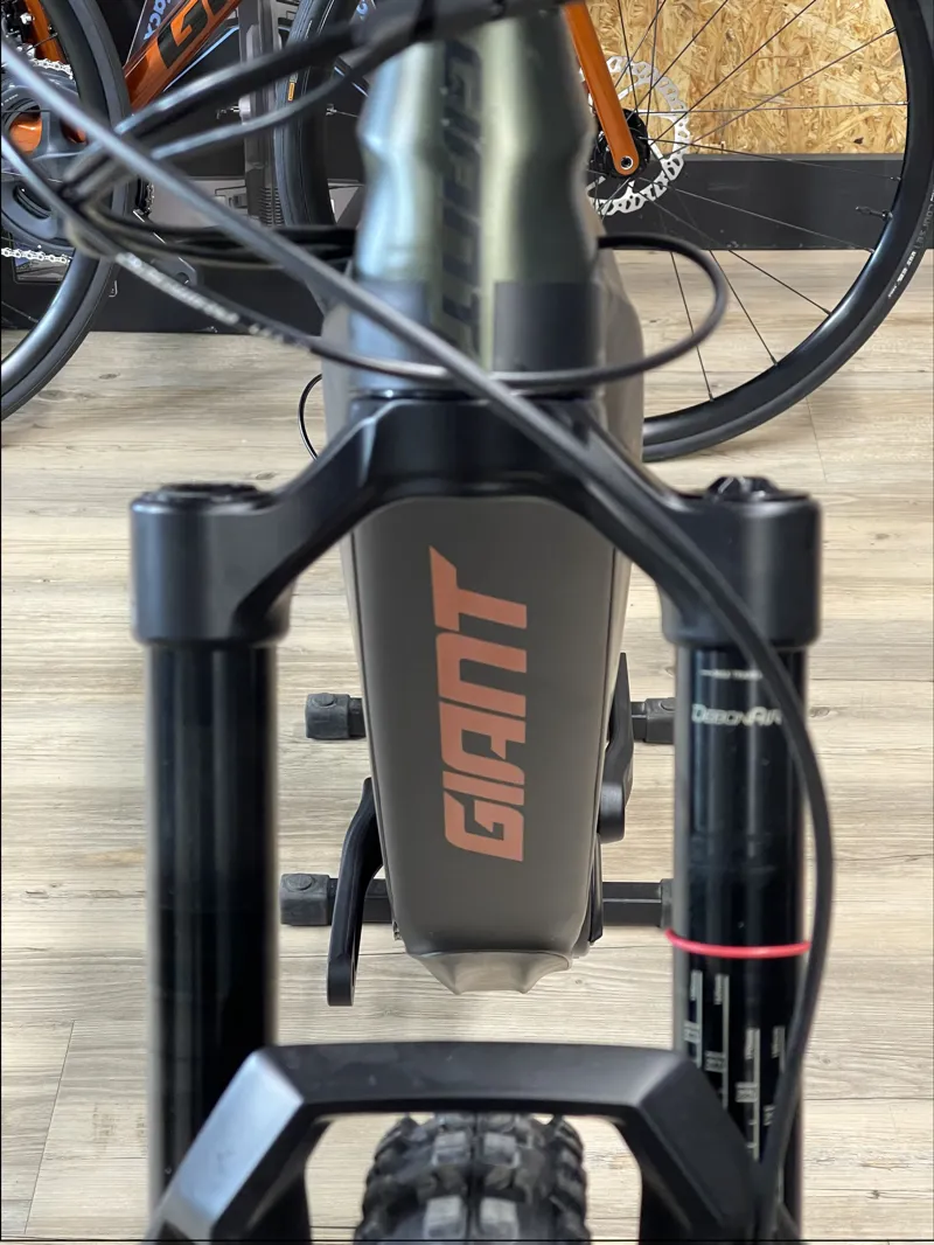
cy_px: 622
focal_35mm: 64
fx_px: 2302
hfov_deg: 22.9
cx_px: 467
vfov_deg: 30.3
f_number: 2.2
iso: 320
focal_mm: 7.5
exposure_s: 1/50
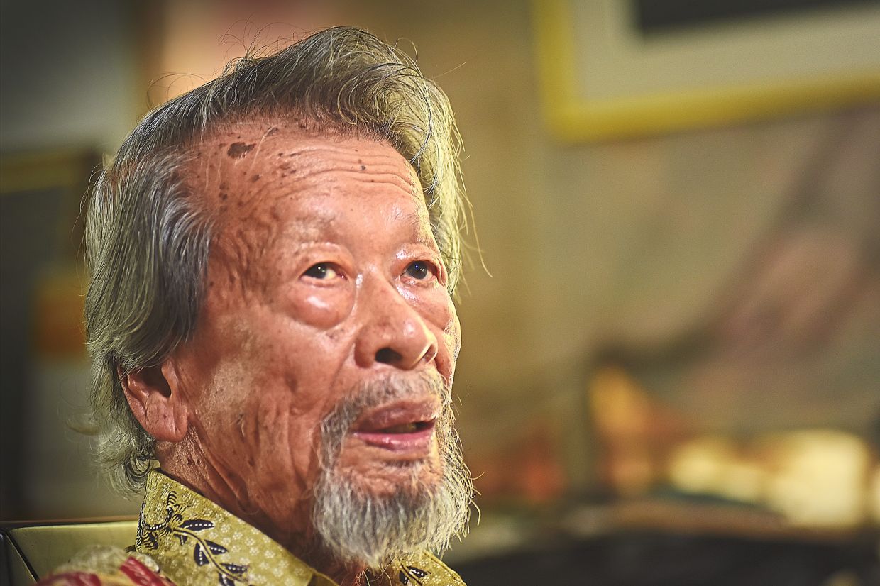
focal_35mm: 90
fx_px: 2199
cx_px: 440
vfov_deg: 15.2
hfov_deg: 22.6
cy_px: 293
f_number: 3.5
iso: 800
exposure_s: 1/200
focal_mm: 90
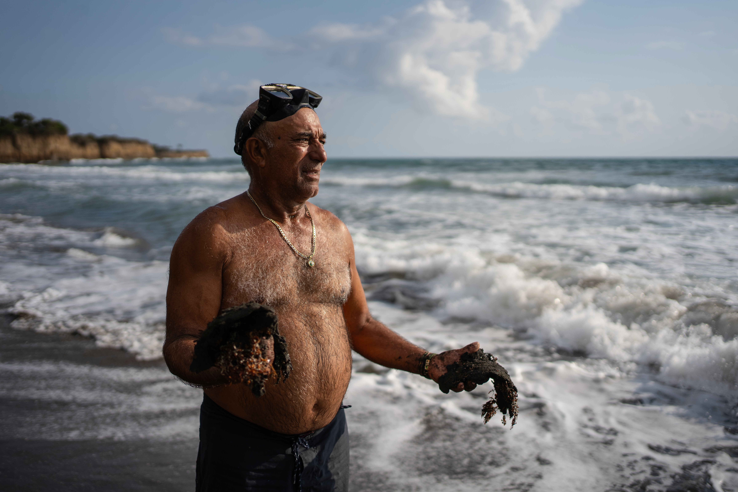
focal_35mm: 35
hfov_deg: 54.4
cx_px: 369
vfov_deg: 37.9
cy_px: 246
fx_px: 717
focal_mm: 35
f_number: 2
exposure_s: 1/6400
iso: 80
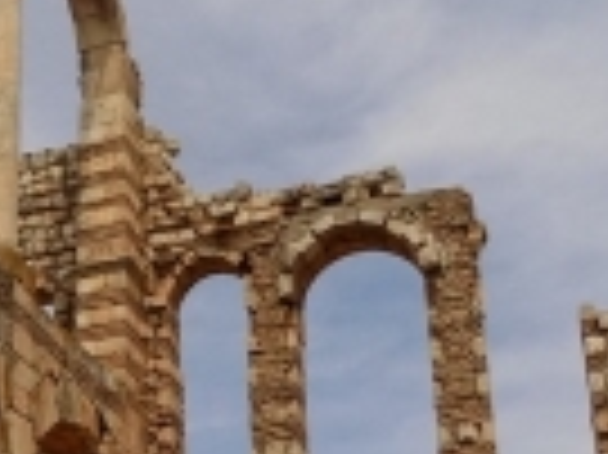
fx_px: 1193
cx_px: -45
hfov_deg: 26.5
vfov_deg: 20.6
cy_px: 499
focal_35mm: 68
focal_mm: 4
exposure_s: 1/160
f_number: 9.9
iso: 80
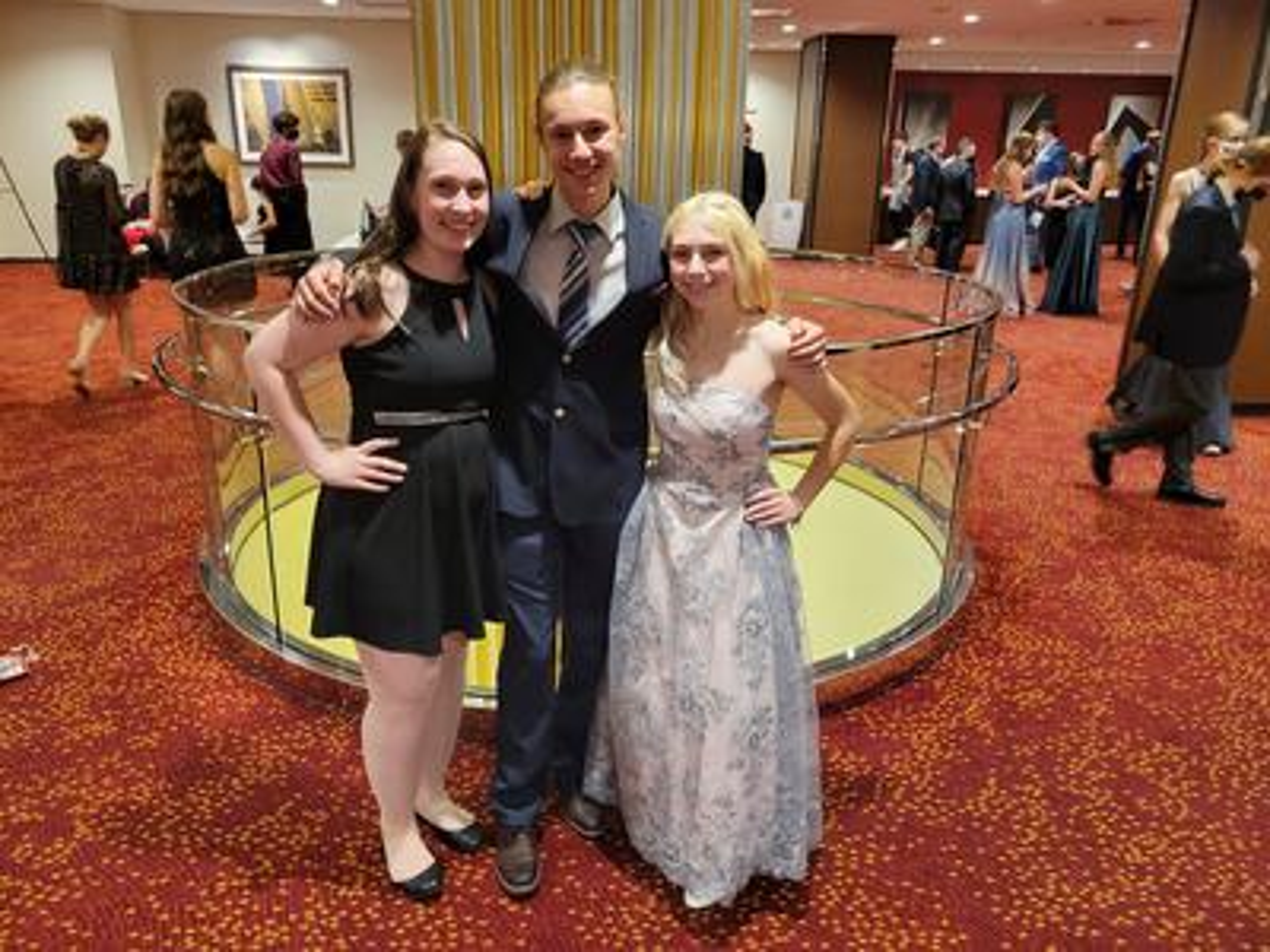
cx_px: 635
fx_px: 954
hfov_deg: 67.3
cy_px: 476
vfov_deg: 53.1
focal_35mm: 26
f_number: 1.8
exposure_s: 1/40
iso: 400
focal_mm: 5.4
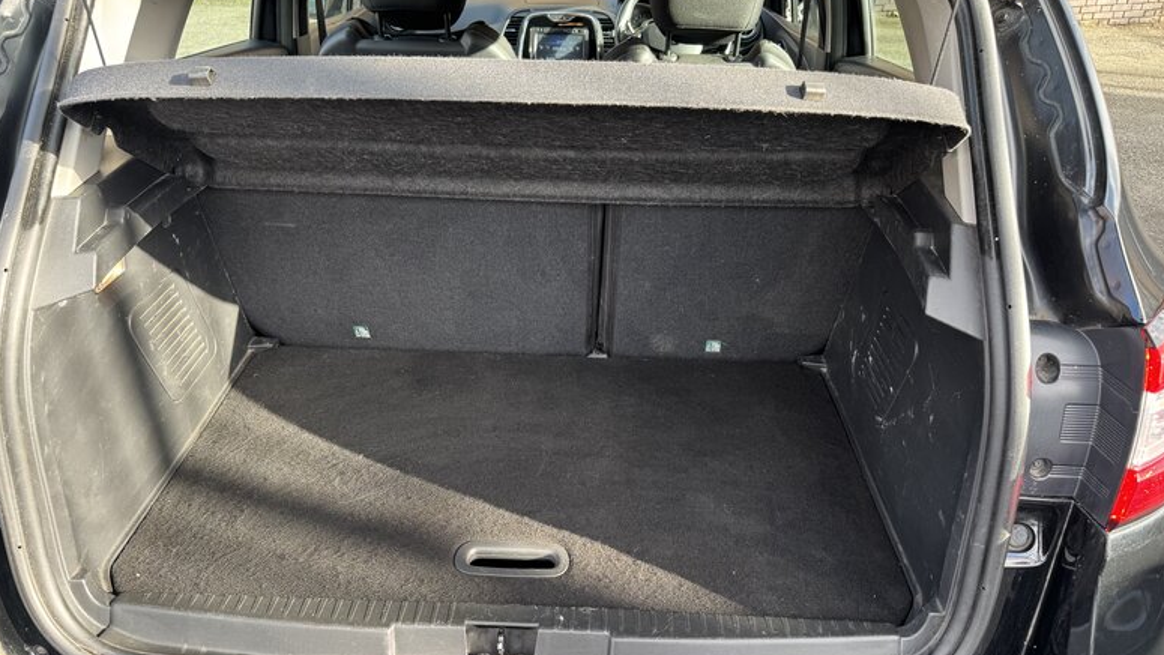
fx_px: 833
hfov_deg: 69.8
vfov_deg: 42.7
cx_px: 568
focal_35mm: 27
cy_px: 383
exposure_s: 1/121
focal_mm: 6.76
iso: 64
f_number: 1.78
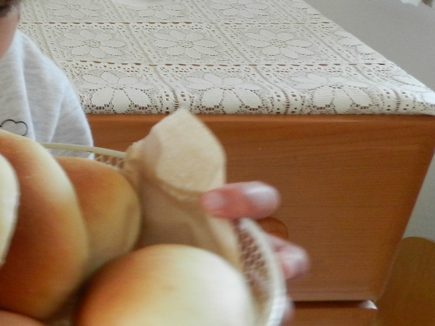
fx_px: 666
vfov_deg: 26.7
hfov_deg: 32.1
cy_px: 37
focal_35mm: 53
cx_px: -39
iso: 400
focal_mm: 4
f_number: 3.4
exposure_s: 1/10
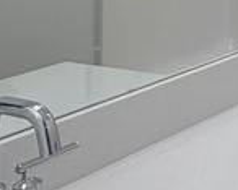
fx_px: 677
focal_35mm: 96
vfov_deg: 14.3
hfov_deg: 14.9
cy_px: -145
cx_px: 520
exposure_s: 1/120
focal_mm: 2.22
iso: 80
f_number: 2.2
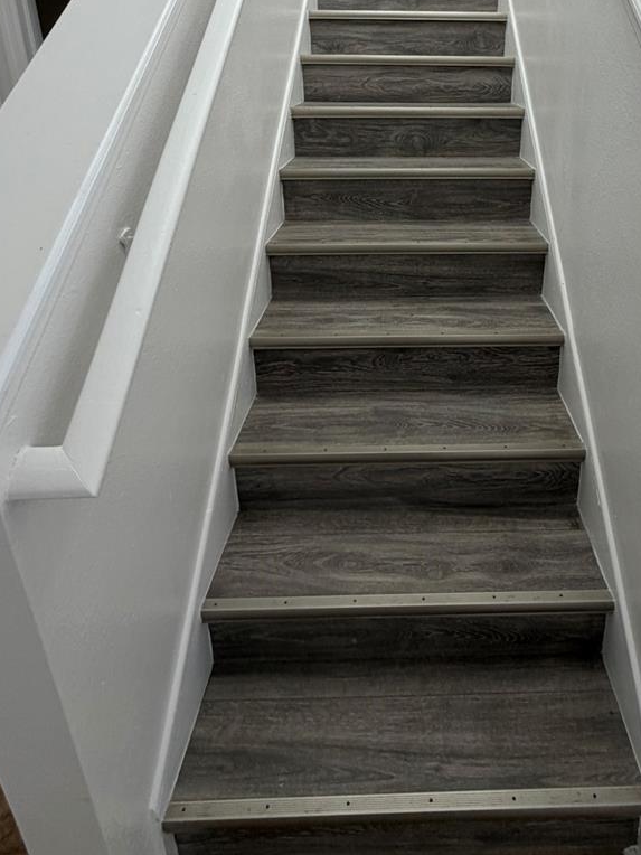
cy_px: 220
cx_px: 423
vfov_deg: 71.5
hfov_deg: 59.8
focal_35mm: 22
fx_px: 543
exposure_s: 1/120
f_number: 2.2
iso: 100
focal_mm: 2.22
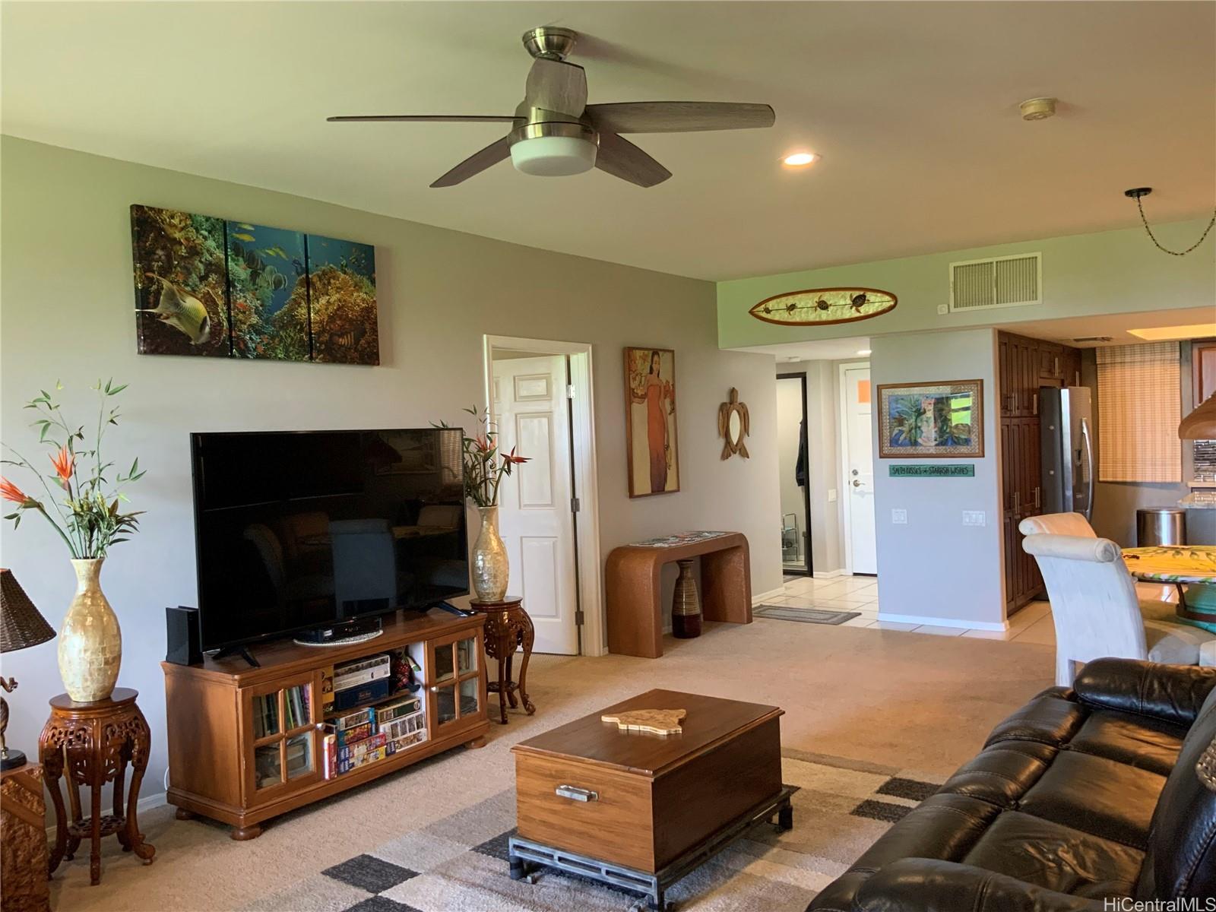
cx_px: 608
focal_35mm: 29
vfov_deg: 48.2
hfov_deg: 61.7
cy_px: 456
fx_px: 1019
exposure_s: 1/59
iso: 200
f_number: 1.8
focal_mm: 3
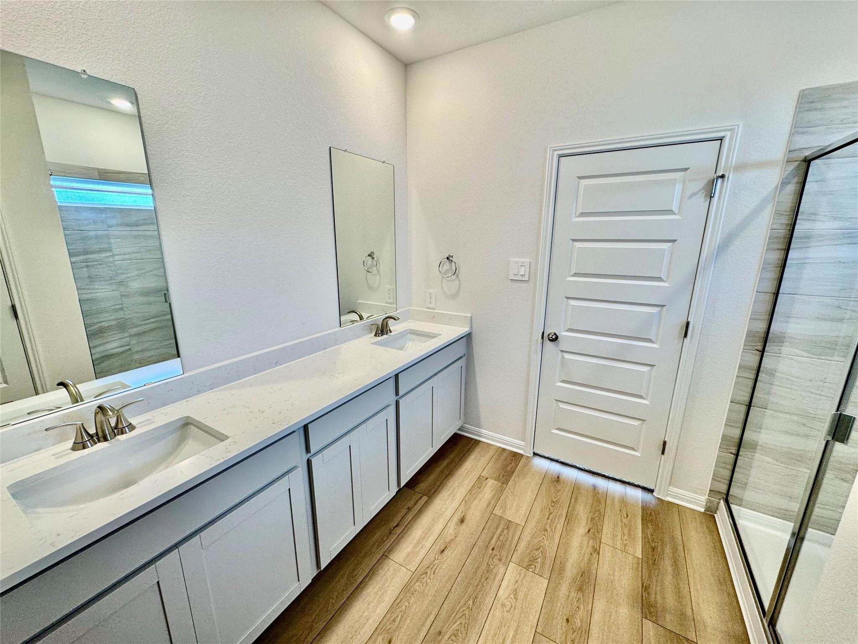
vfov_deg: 85.7
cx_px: 429
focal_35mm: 14
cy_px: 322
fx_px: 347
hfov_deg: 102.1
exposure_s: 1/120
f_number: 2.2
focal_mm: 2.22
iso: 160
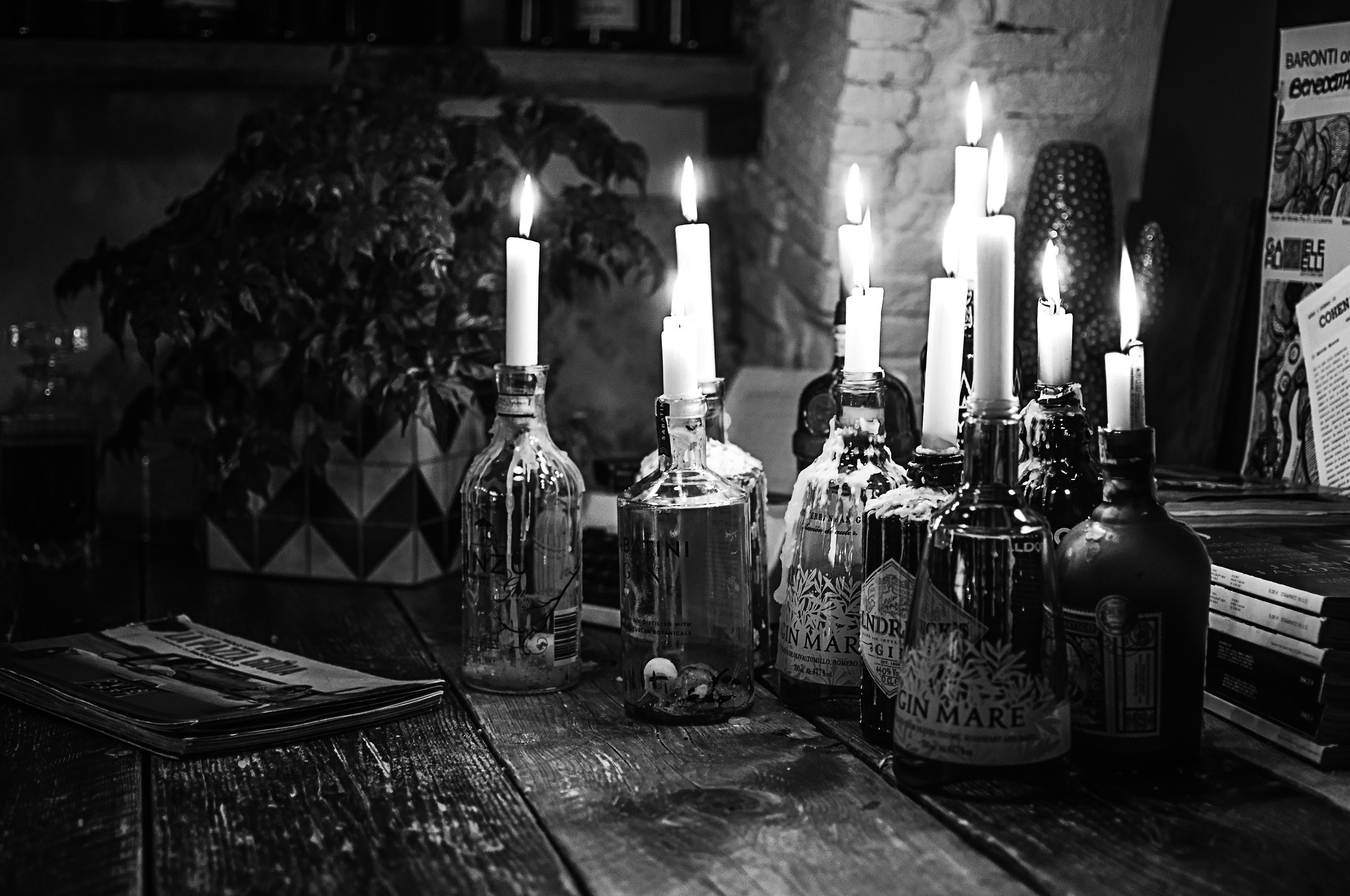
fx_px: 1966
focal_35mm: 52
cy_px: 448
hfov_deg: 37.9
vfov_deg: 25.7
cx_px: 675
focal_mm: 35
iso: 320
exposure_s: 1/50
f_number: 2.2
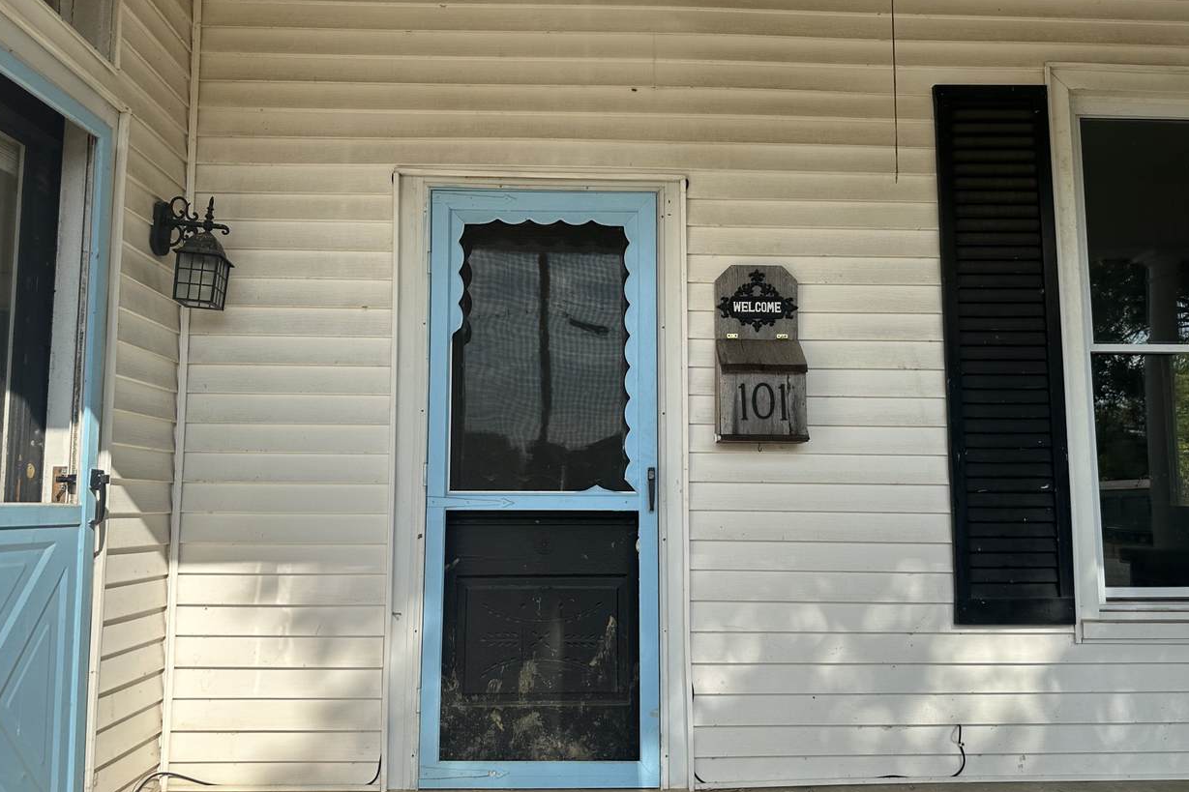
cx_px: 611
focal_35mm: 26
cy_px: 408
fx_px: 859
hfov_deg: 69.4
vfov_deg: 49.5
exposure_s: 1/3058
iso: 80
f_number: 1.78
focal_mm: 6.86
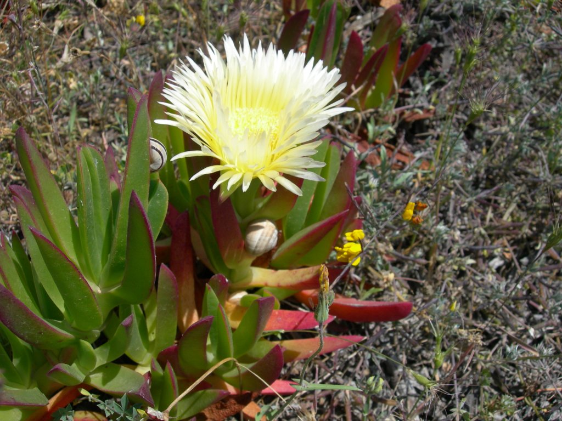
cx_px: 281
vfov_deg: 37.7
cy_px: 210
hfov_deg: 49.0
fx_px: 617
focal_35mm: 38
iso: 50
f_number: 4.8
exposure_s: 1/580
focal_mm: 7.8
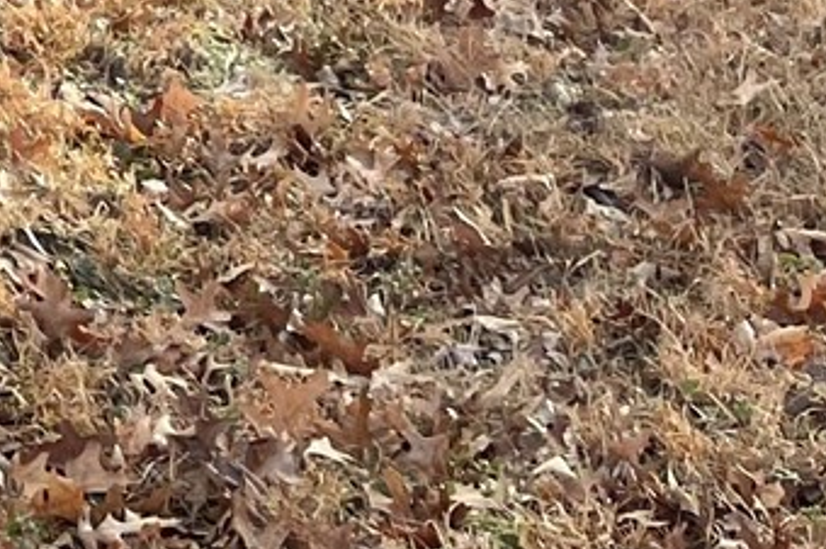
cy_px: -889
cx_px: -1207
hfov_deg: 11.4
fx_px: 3370
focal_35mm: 147
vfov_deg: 8.3
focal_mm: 5.1
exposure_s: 1/1188
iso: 32
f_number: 1.6
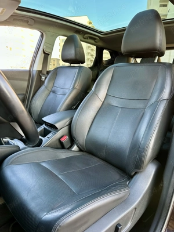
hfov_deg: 56.8
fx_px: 161
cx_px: 87
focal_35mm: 24
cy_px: 116
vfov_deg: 71.6
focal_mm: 6.86
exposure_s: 1/121
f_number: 1.78
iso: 200
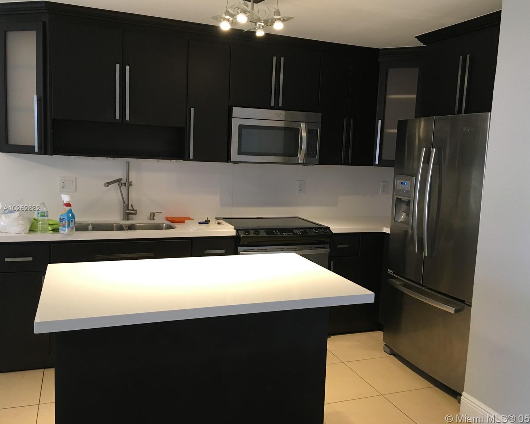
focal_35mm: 31
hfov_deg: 57.2
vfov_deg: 47.1
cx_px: 273
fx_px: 486
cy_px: 209
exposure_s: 1/30
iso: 125
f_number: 2.2
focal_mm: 4.15
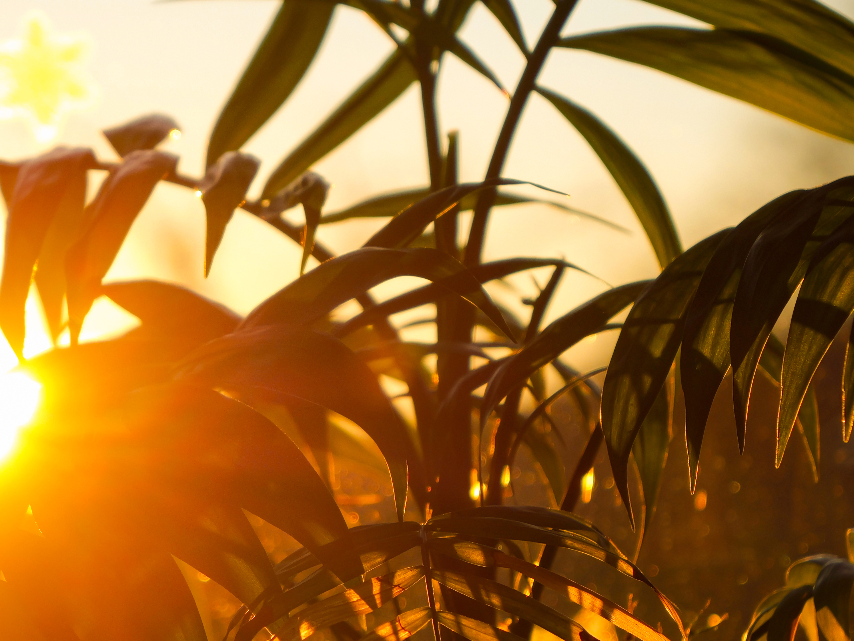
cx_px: 202
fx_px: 5725
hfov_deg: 8.5
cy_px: 414
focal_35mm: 232
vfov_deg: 6.4
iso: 100
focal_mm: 60
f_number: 4
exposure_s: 1/250
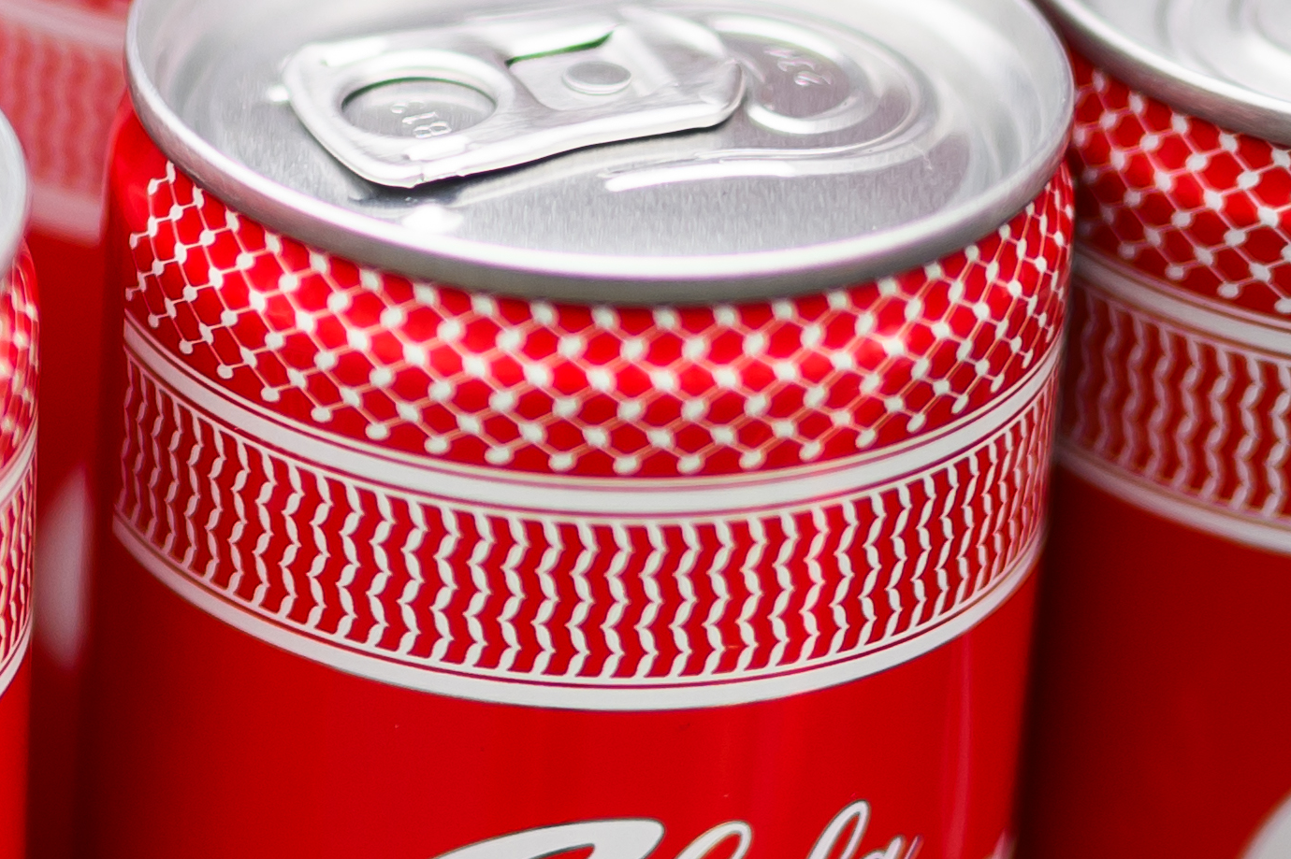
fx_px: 10503
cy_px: 1185
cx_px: -812
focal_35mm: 293
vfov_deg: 4.7
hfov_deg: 6.9
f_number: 1.2
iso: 160
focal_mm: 50
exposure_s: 1/1600
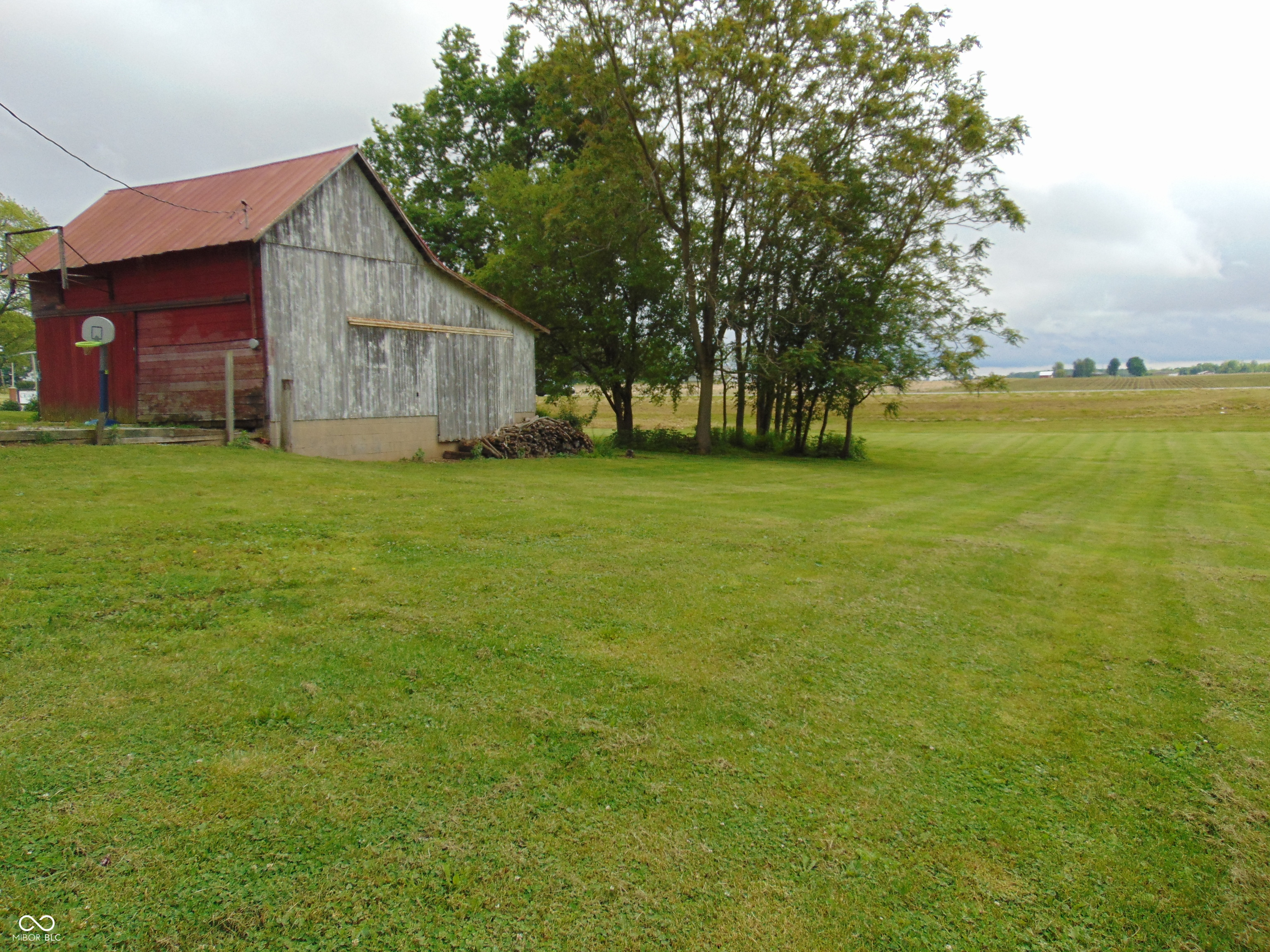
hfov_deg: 69.4
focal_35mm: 25
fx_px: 917
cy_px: 476
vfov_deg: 54.9
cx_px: 635
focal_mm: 4.5
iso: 80
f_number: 3
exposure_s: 1/800
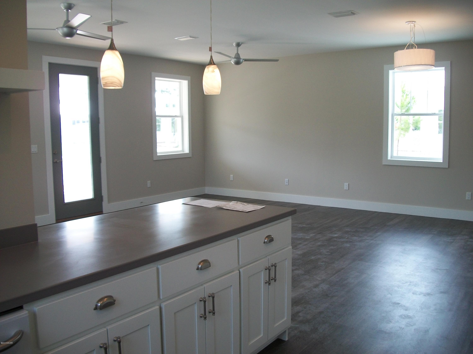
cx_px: 236
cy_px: 177
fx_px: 437
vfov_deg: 44.2
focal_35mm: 32
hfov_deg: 56.8
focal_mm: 5.7
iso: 80
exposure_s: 1/60
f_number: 2.9
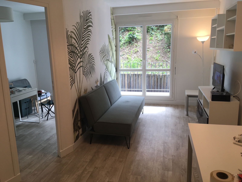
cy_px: 91
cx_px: 121
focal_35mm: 29
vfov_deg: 48.2
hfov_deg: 61.7
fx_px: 203
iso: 32
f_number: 2.2
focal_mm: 4.15
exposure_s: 1/50
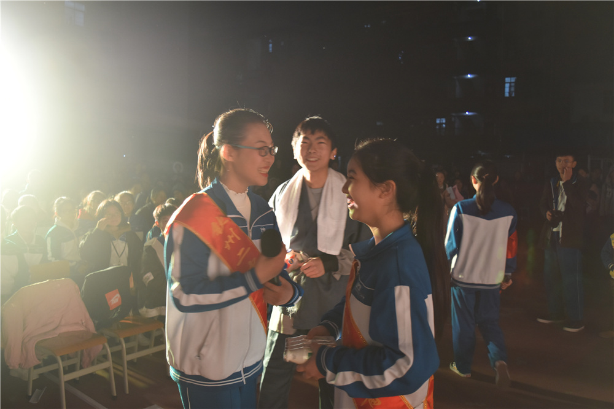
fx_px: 537
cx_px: 307
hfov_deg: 59.5
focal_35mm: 32
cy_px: 204
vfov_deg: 41.7
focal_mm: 21
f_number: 4
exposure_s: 1/60
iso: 640
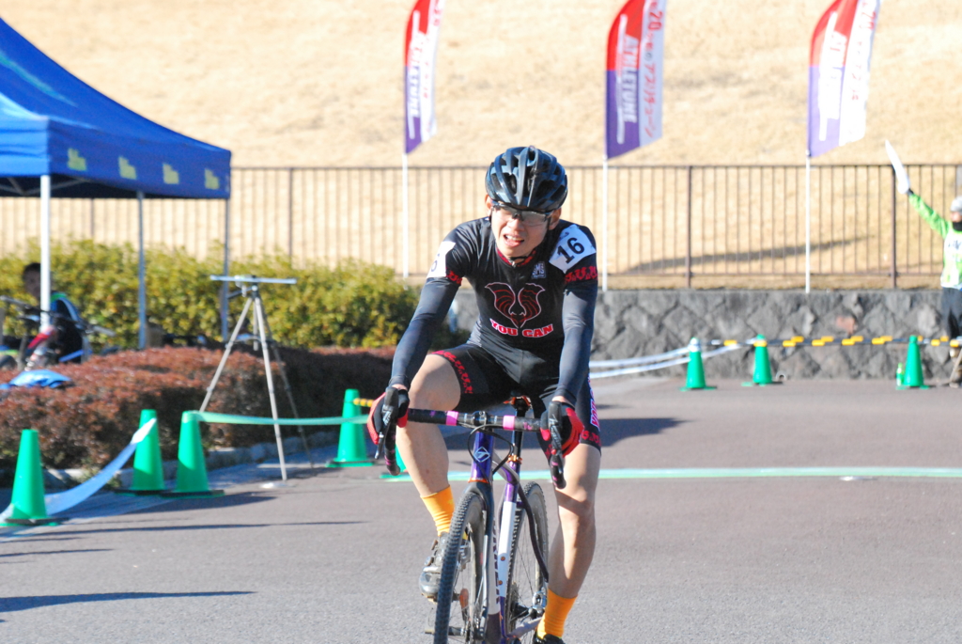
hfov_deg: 10.1
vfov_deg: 6.8
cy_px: 322
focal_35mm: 202
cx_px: 481
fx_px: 5417
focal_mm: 135
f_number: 7.1
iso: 1600
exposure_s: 1/2000
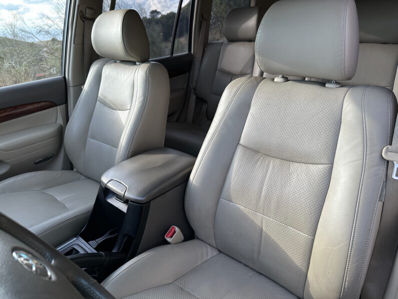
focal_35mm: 24
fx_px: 276
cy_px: 150
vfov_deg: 56.8
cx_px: 199
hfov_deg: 71.6
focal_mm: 6.86
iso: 80
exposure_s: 1/464
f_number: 1.78
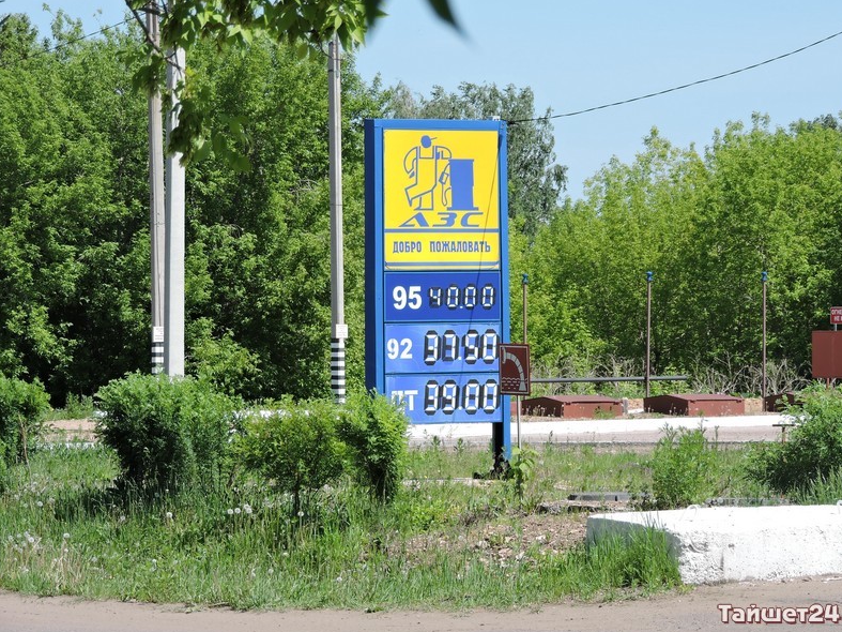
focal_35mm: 188
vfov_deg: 7.9
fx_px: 4572
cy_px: 317
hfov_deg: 10.5
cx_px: 427
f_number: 4.6
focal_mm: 33
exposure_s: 1/500
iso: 110
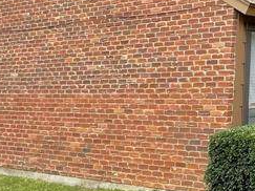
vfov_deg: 23.4
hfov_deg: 24.7
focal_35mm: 59
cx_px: 389
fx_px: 434
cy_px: -16
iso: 25
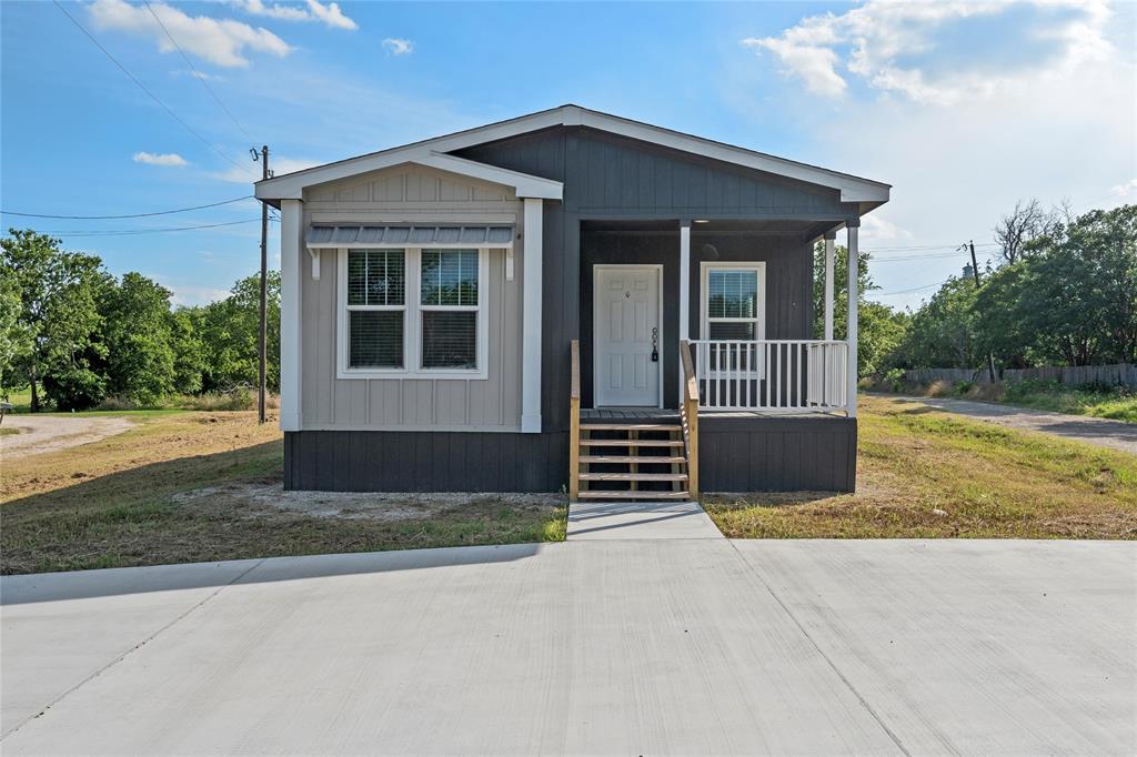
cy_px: 378
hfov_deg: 60.3
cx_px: 568
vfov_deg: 42.3
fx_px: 979
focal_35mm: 31
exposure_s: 1/125
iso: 200
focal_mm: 21
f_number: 9
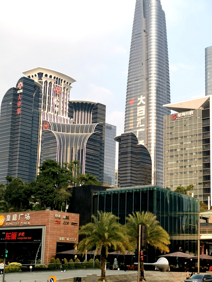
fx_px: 555
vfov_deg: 28.6
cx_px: 113
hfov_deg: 21.6
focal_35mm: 68
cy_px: 140
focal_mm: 5.58
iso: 50
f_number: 1.8
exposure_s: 1/1256
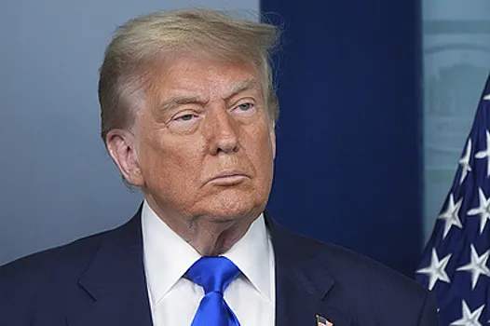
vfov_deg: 2.3
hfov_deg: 3.4
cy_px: 163
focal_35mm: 600
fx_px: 8161
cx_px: 245
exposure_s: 1/320
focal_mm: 400
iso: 4000
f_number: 5.6
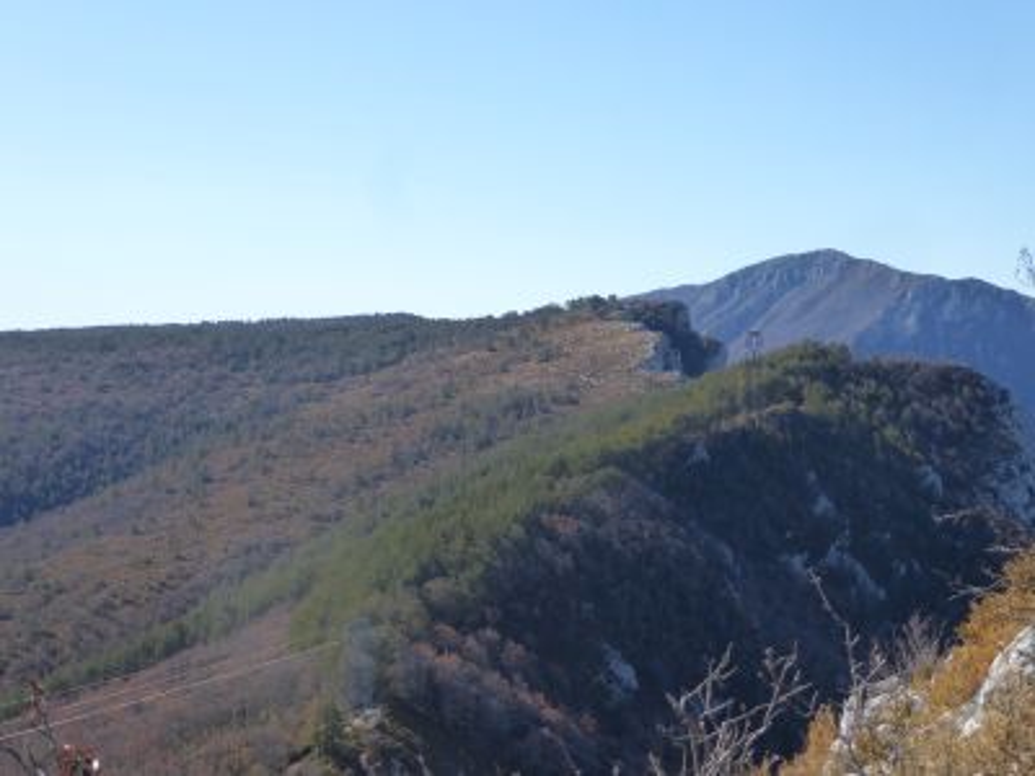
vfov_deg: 19.6
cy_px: 388
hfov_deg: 26.0
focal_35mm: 75
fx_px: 2242
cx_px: 518
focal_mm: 12.5
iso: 125
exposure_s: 1/400
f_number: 4.5
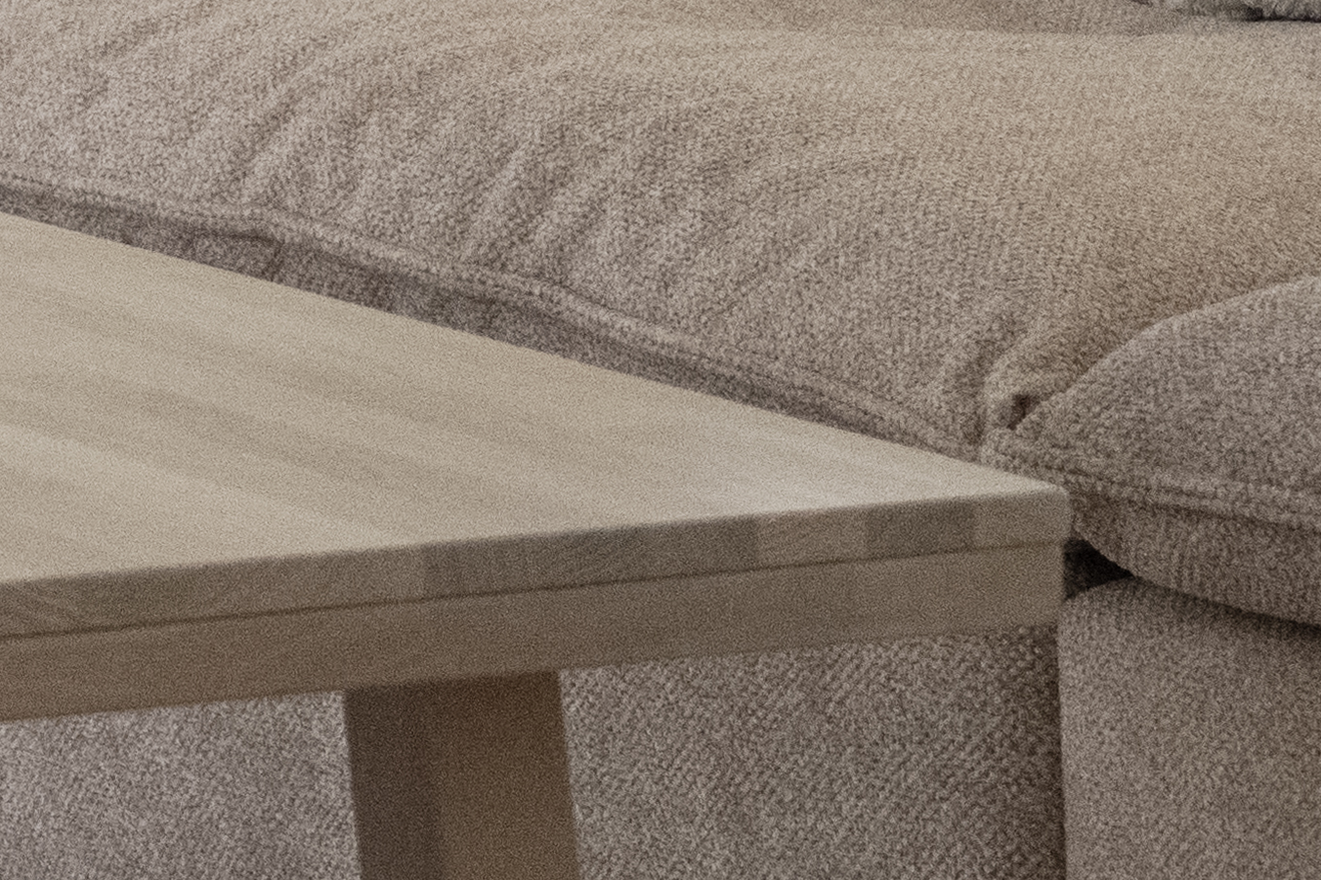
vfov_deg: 4.8
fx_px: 10309
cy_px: -916
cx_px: -1917
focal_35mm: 281
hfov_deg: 6.9
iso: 2000
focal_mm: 46
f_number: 4
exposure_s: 1/100
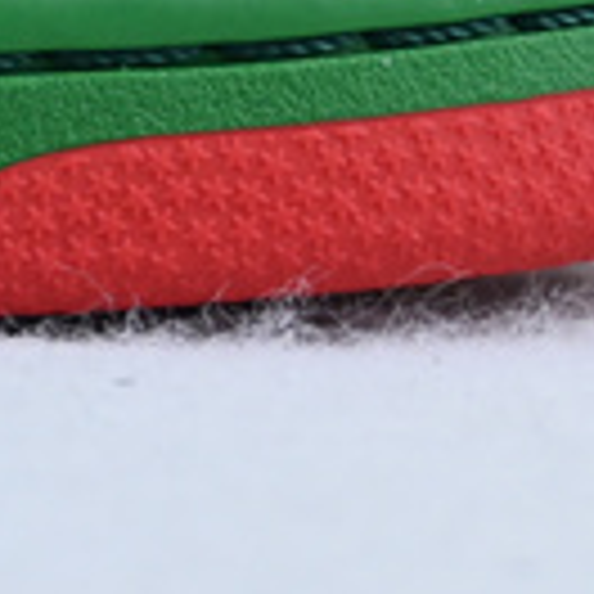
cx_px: -1314
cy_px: -688
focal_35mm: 384
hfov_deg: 4.4
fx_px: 7453
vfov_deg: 4.5
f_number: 5
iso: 100
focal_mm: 33
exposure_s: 1/40
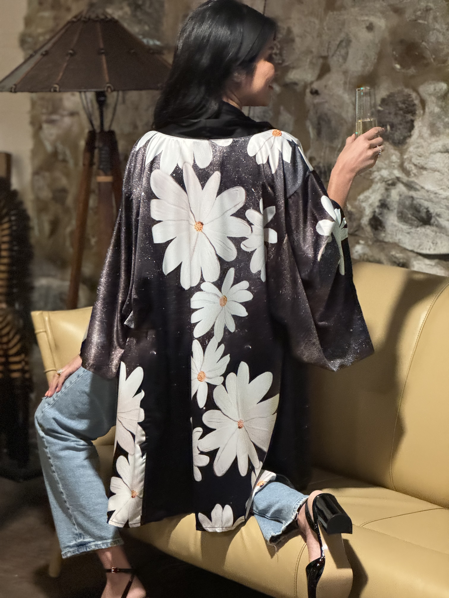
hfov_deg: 19.1
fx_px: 1332
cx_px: 224
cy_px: 299
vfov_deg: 25.3
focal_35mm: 77
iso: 1250
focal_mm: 9
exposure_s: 1/30
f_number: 2.8
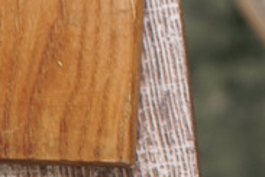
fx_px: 1413
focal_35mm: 192
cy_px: -186
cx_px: 381
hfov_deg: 10.4
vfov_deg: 6.9
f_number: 3.2
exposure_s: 1/160
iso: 320
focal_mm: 30
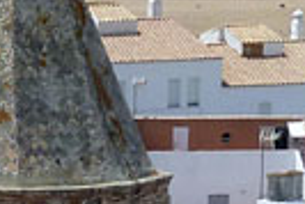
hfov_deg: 2.0
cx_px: -440
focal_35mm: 1001
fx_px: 8490
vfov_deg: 1.4
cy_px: 541
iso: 80
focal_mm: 21
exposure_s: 1/500
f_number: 5
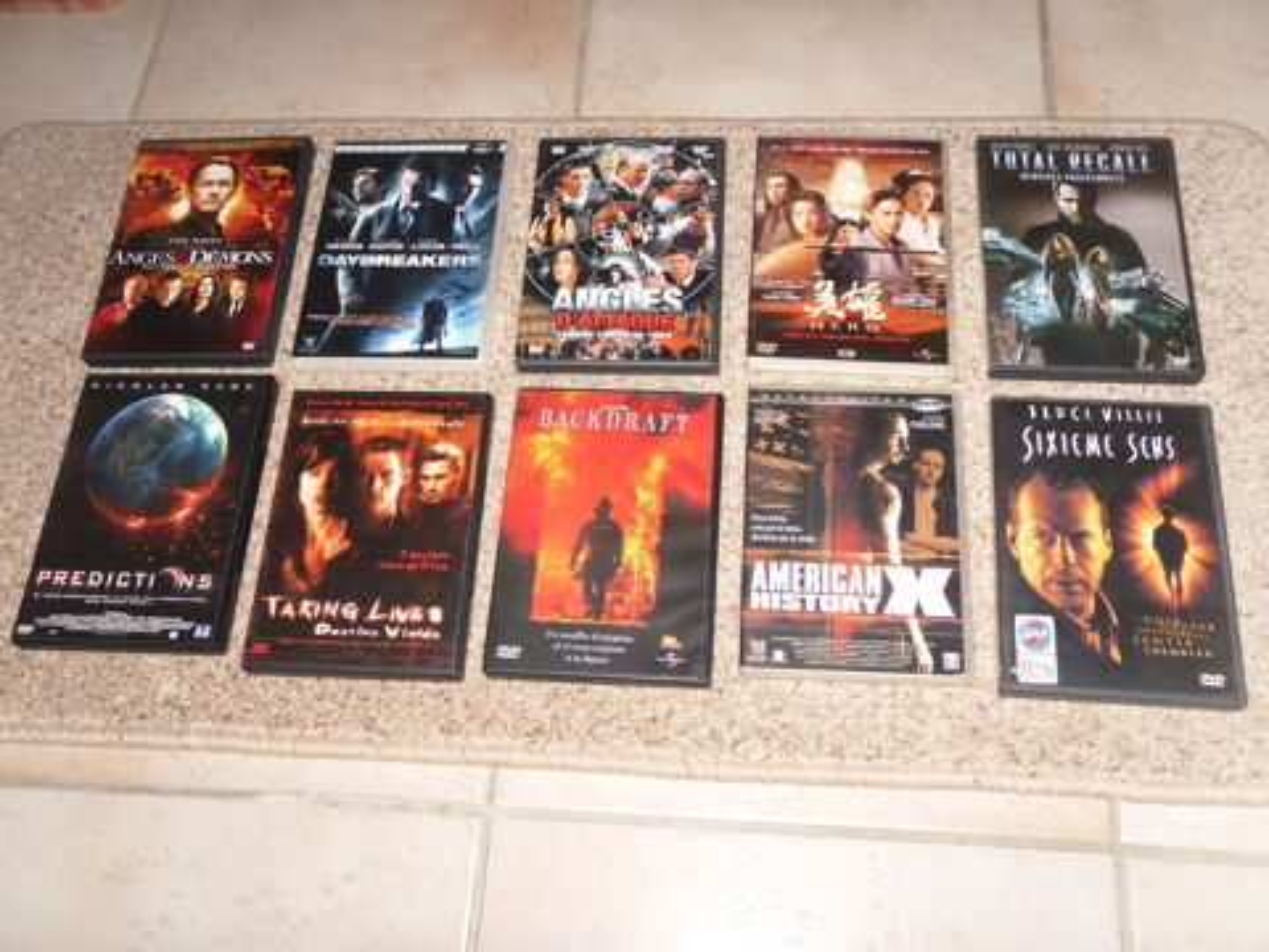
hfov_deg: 52.6
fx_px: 1283
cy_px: 476
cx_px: 634
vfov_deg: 40.7
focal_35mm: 35
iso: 80
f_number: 3.5
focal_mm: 6.3
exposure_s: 1/45
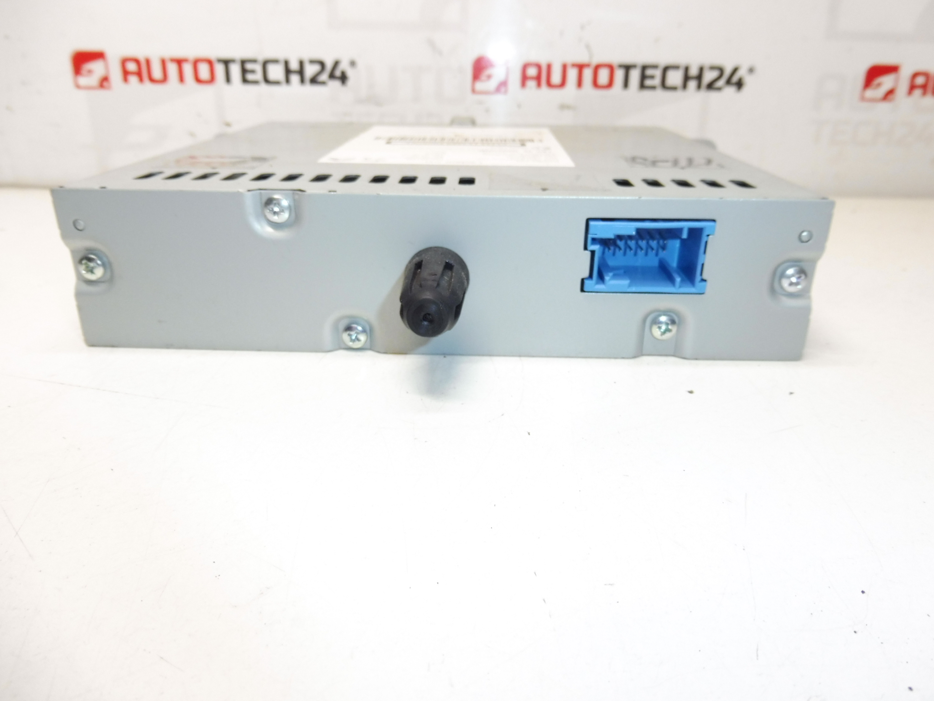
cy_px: 350
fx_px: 648
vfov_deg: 56.8
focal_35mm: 24
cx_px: 467
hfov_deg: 71.6
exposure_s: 1/80
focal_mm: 4.3
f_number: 3.5
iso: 200
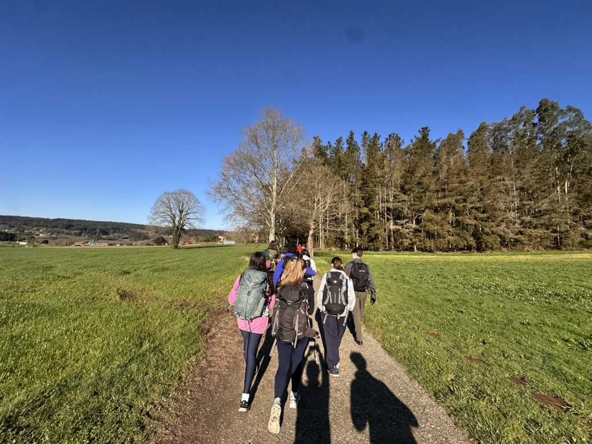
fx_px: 239
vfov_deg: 85.7
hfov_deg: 102.1
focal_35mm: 14
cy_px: 222
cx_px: 296
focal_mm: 2.22
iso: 50
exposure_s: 1/1247
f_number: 2.2
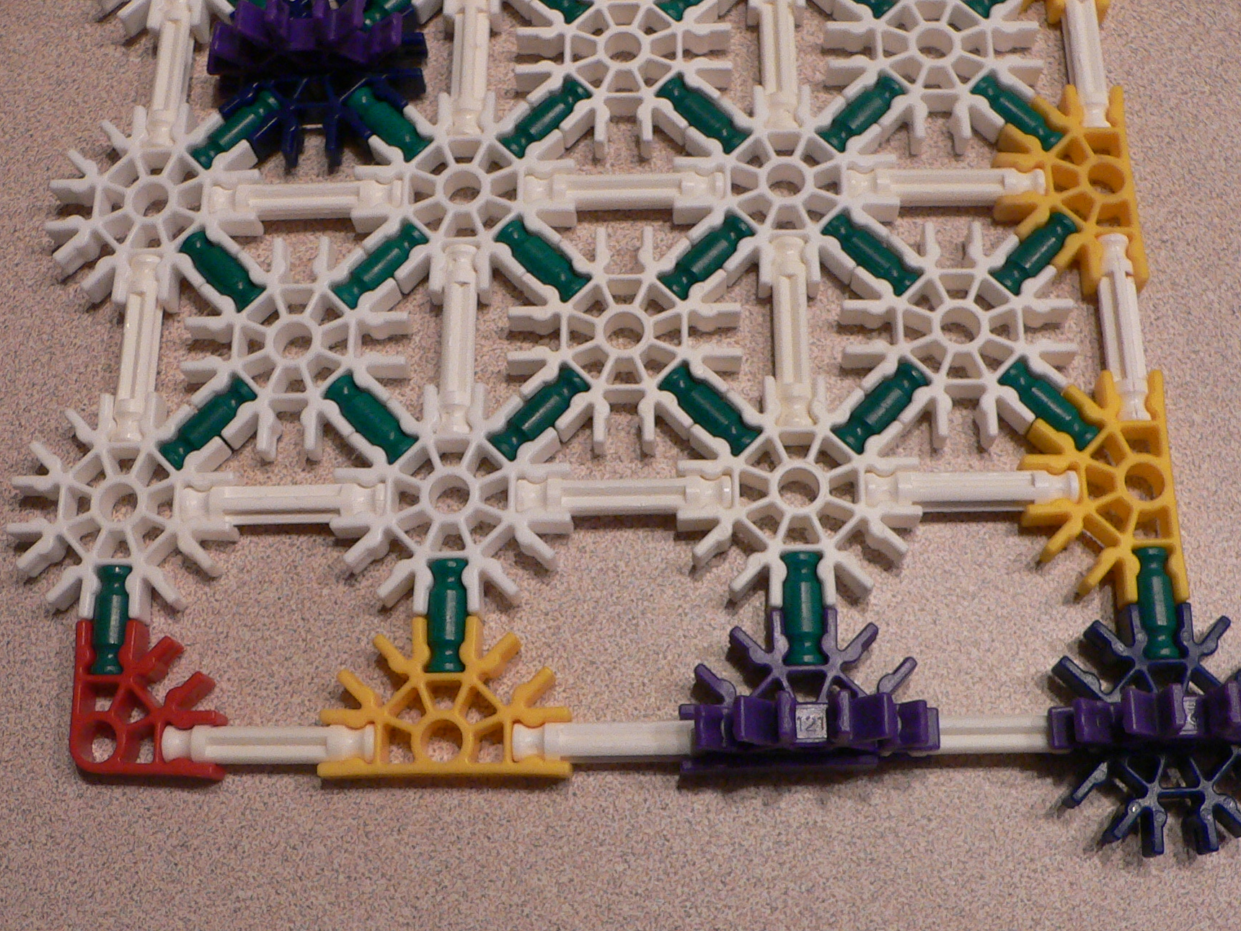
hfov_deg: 45.8
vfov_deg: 35.1
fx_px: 1470
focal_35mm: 41
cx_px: 609
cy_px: 516
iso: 200
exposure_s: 1/40
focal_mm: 4.6
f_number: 2.8
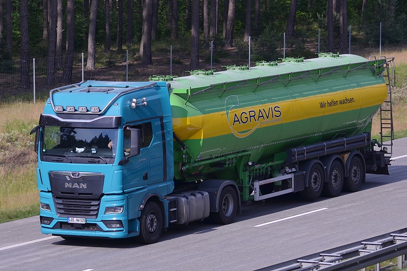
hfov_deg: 17.5
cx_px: 204
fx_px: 1322
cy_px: 136
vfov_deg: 11.7
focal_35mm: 117
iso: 100
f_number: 5.6
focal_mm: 78
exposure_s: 1/800
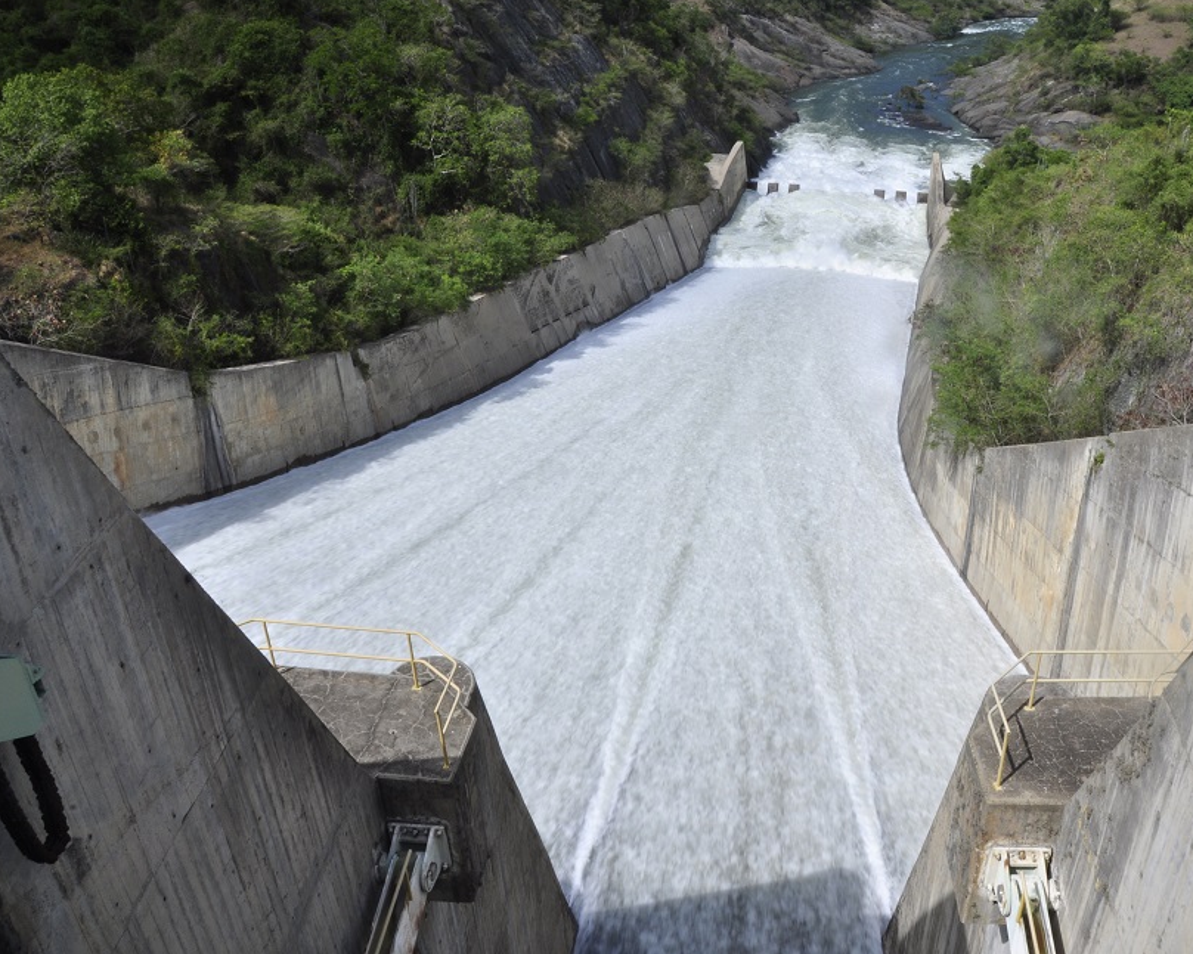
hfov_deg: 56.7
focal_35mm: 31
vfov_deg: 47.1
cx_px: 716
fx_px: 1094
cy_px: 470
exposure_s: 1/40
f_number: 22
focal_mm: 18
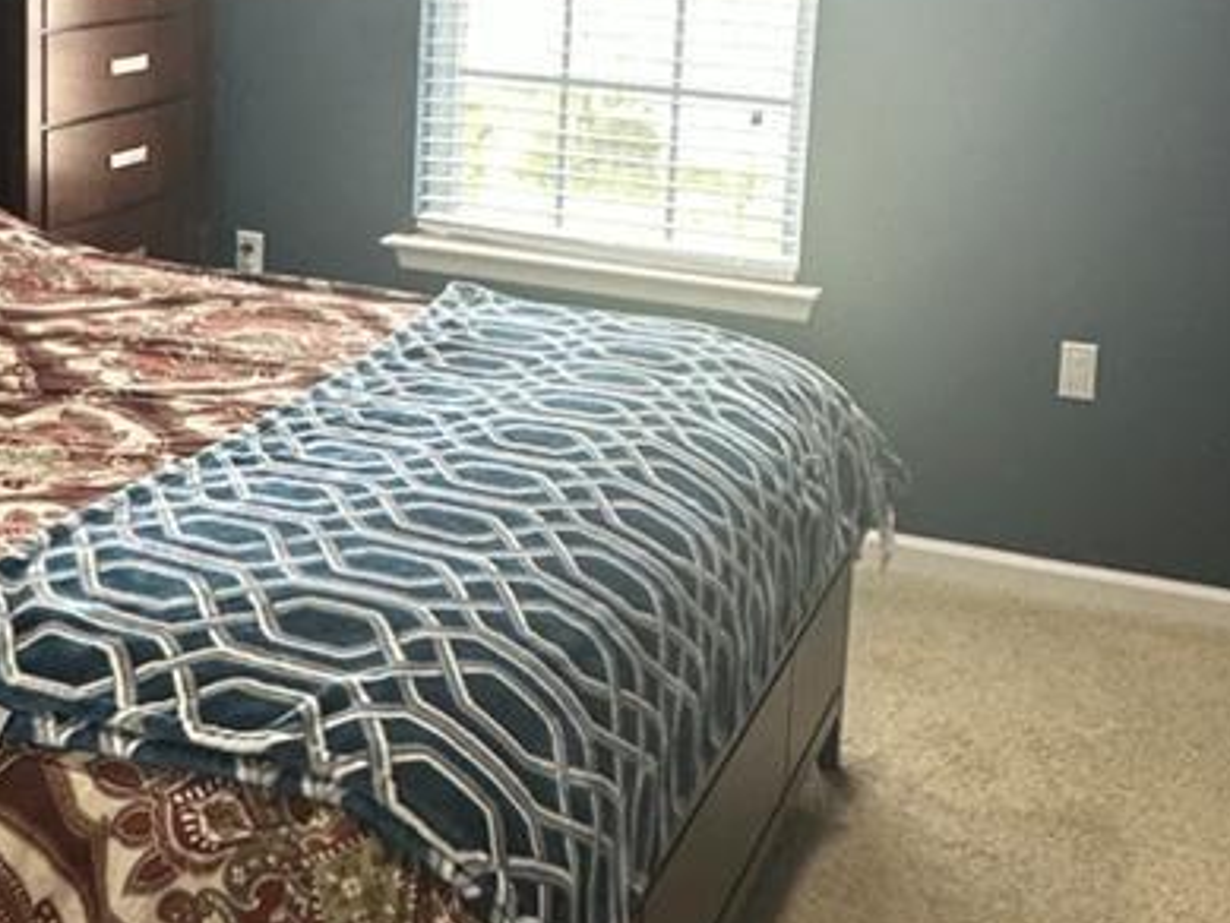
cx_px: 501
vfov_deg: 26.4
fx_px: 1919
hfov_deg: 35.4
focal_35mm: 54
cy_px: 149
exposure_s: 1/120
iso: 250
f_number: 2.2
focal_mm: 2.22
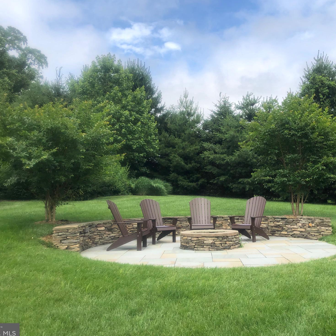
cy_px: 169
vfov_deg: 48.5
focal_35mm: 34
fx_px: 373
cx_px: 194
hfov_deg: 48.3
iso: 20
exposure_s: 1/1263
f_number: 1.8
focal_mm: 4
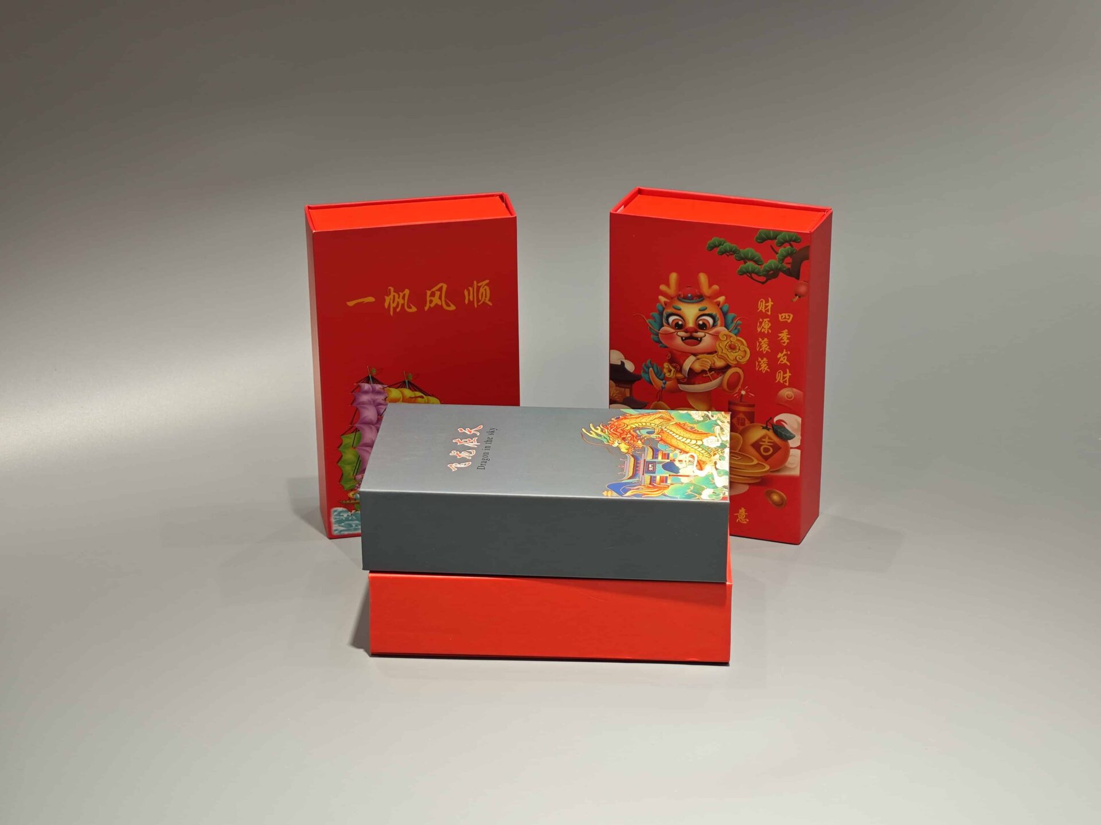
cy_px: 412
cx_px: 550
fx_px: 2385
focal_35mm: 75
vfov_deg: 19.6
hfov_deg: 26.0
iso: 200
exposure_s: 1/100
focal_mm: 10.1
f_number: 2
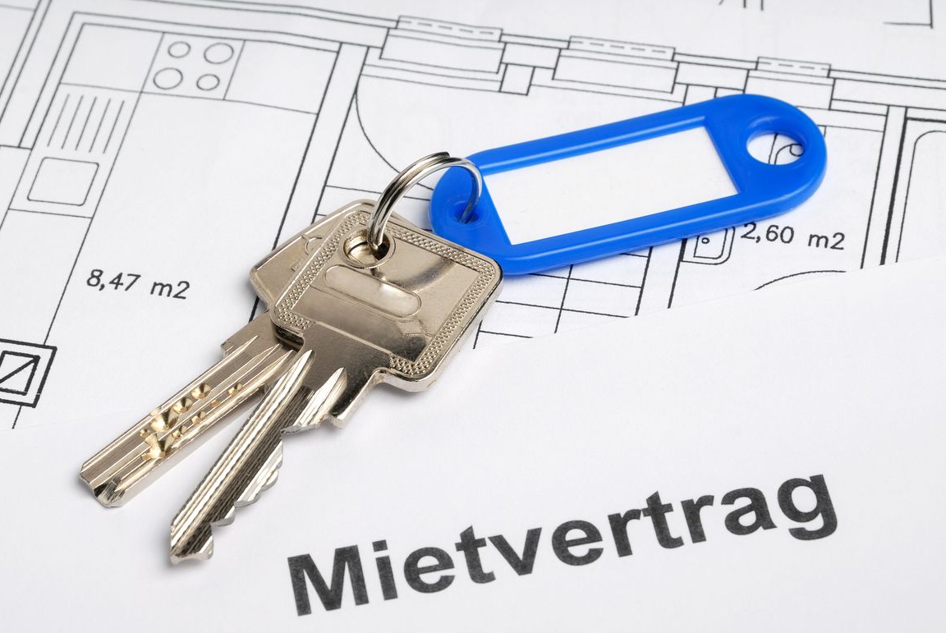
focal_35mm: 139
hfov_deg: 14.8
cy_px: 334
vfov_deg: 9.9
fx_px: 3645
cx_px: 492
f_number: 16
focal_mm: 85
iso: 100
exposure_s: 1/250
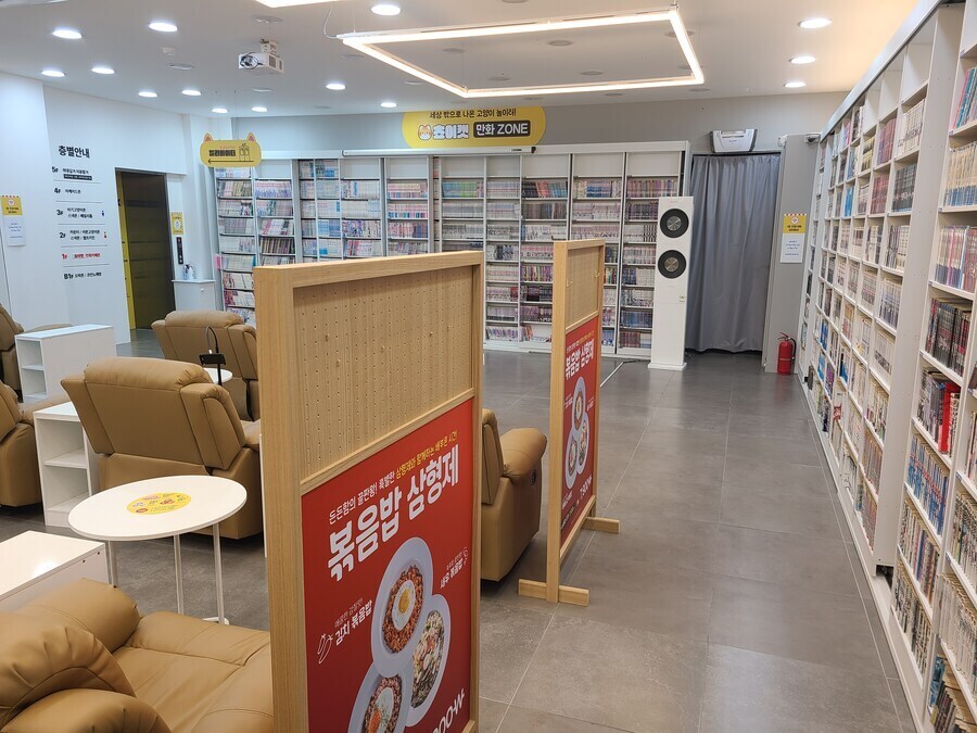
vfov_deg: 53.1
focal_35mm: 26
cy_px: 366
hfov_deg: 67.3
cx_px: 488
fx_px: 734
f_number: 1.8
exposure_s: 1/120
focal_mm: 5.4
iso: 50
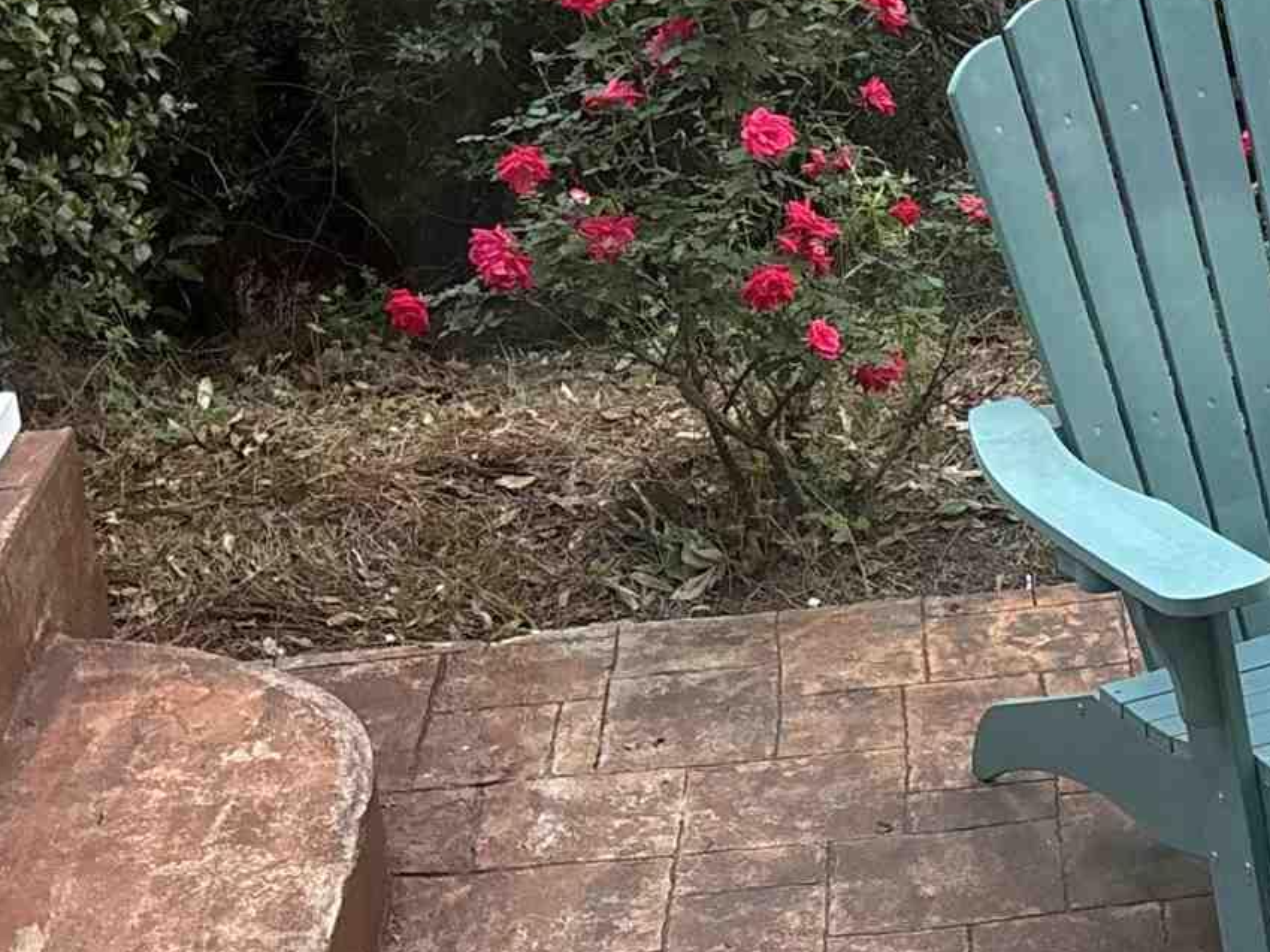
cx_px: 1494
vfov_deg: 15.6
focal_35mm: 94
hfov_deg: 19.7
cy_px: 217
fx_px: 3448
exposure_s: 1/40
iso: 400
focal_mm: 5.96
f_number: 1.6
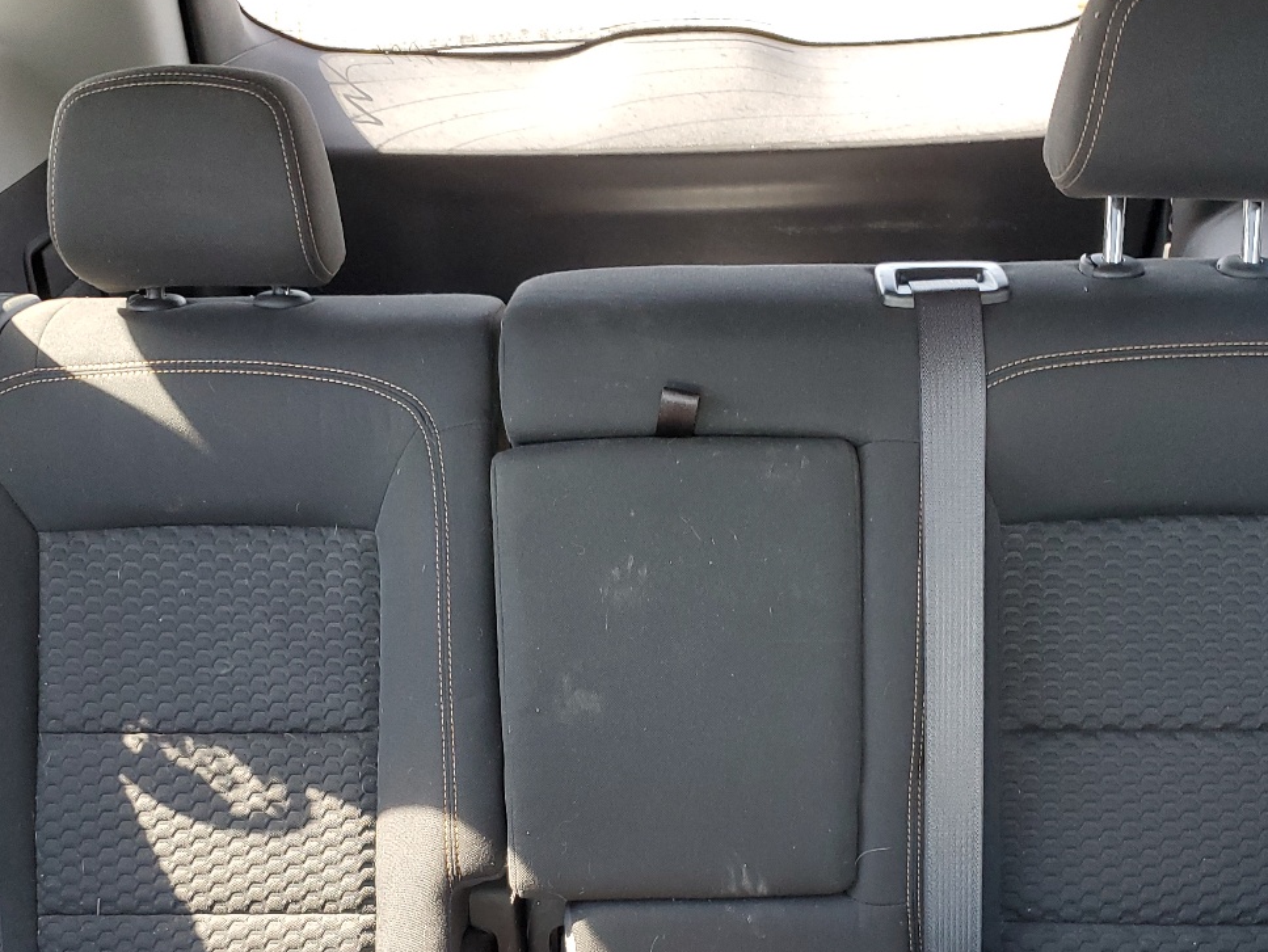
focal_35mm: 43
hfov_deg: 43.8
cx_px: 640
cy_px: 705
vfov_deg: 33.0
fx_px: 1576
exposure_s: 1/60.2
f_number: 1.5
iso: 89
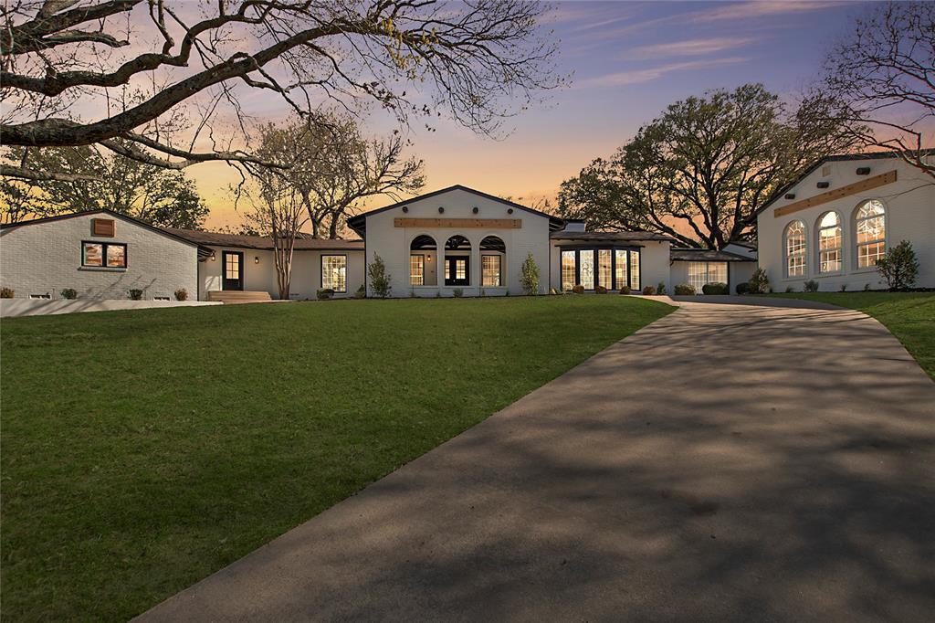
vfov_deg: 77.3
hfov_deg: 100.4
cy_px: 312
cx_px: 468
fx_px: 389
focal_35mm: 15
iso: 100
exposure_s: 1/400
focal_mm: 10
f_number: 5.6
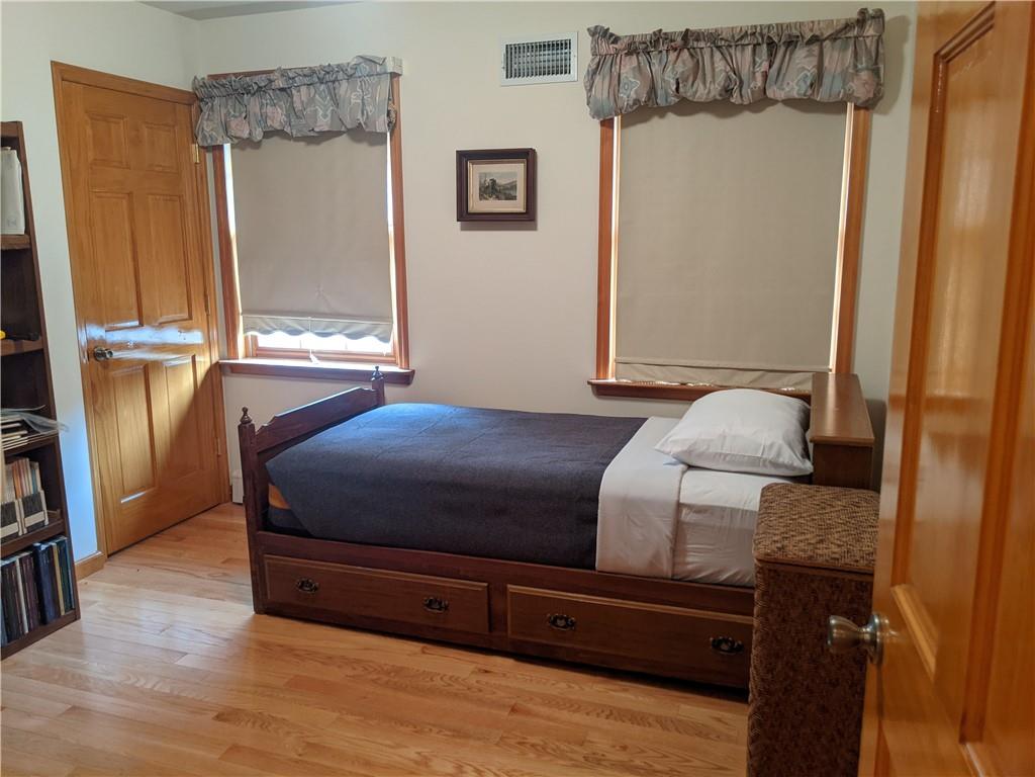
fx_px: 807
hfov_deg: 65.3
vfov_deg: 51.4
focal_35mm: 27
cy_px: 388
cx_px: 518
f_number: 1.8
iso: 172
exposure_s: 1/30
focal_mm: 4.44
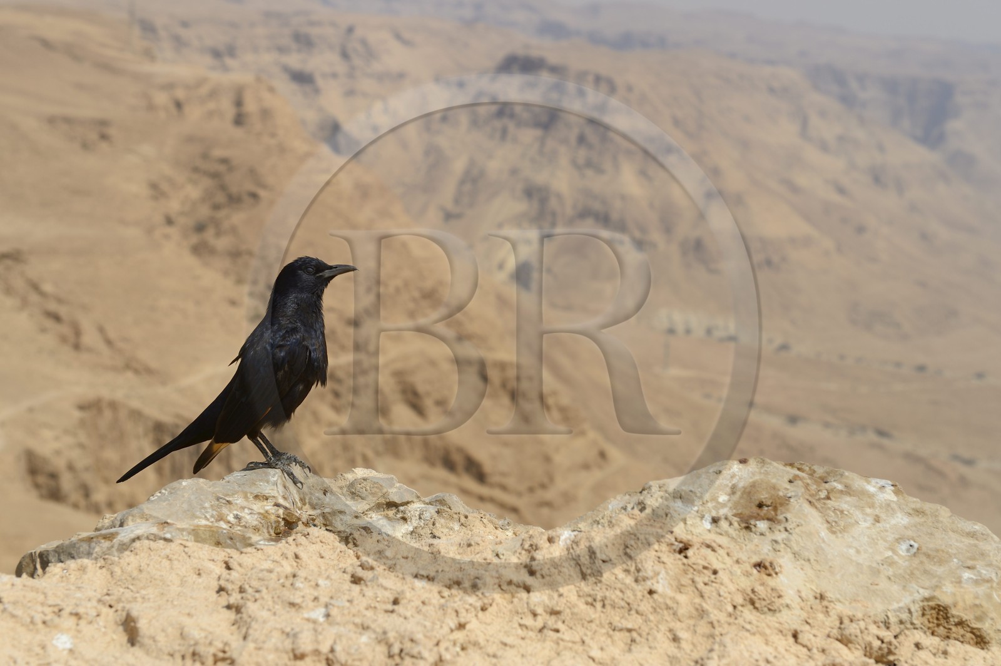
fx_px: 1945
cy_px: 333
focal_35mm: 70
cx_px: 500
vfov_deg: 19.4
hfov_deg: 28.9
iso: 100
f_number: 9
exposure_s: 1/320
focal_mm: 70
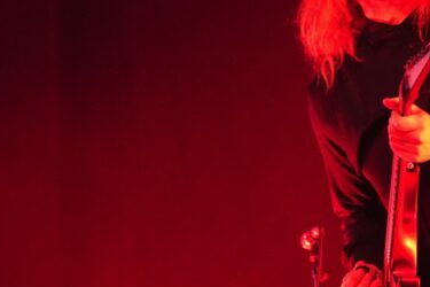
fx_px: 2126
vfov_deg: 7.7
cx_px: 412
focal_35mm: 178
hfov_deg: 11.5
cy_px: 64
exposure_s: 1/50
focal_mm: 58
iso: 6400
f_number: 4.5
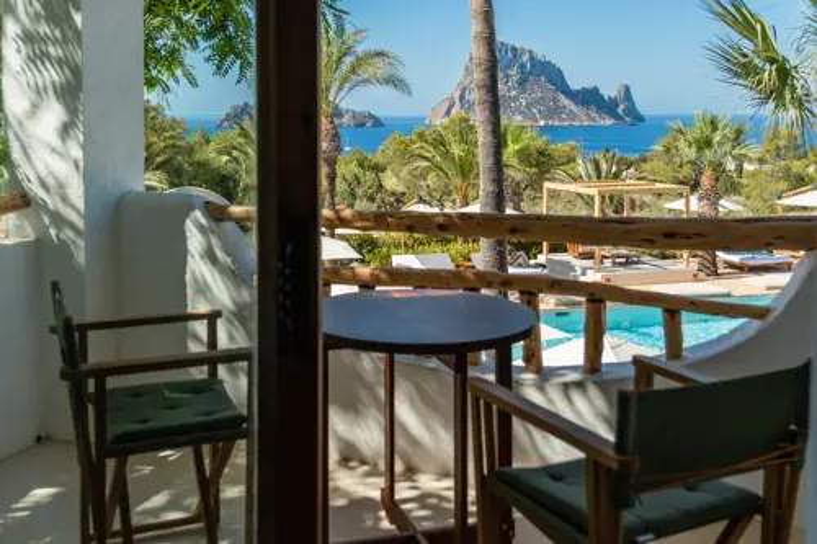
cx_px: 408
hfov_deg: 53.1
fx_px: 817
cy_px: 272
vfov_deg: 36.8
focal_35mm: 36
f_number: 2.8
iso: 640
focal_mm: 24
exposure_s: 1/8000
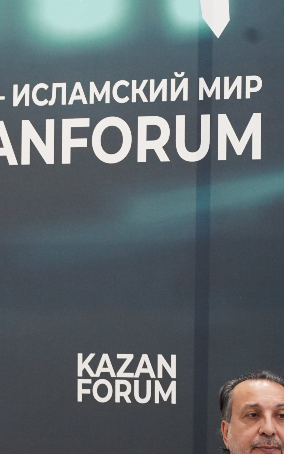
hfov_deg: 4.0
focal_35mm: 328
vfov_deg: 6.4
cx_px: -57
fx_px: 4062
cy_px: 226
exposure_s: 1/125
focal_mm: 141
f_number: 5.6
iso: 3200
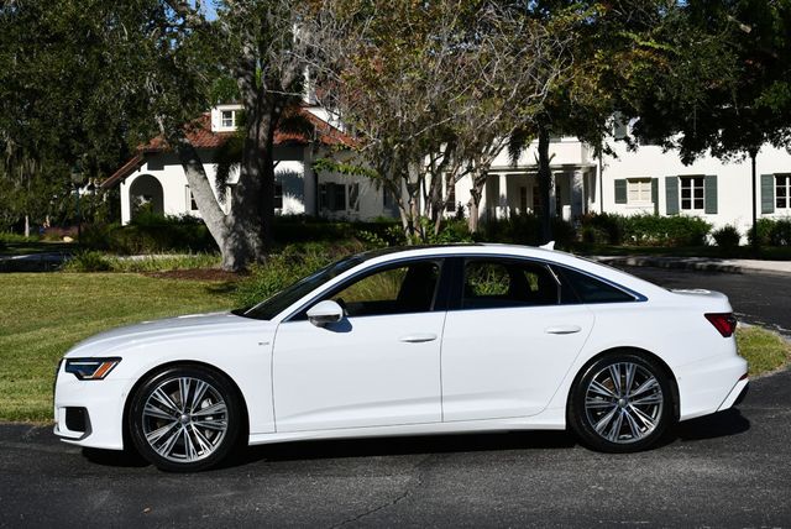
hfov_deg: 33.4
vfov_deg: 22.7
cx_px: 396
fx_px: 1319
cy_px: 264
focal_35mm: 60
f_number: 10
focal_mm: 30
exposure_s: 1/400
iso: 100
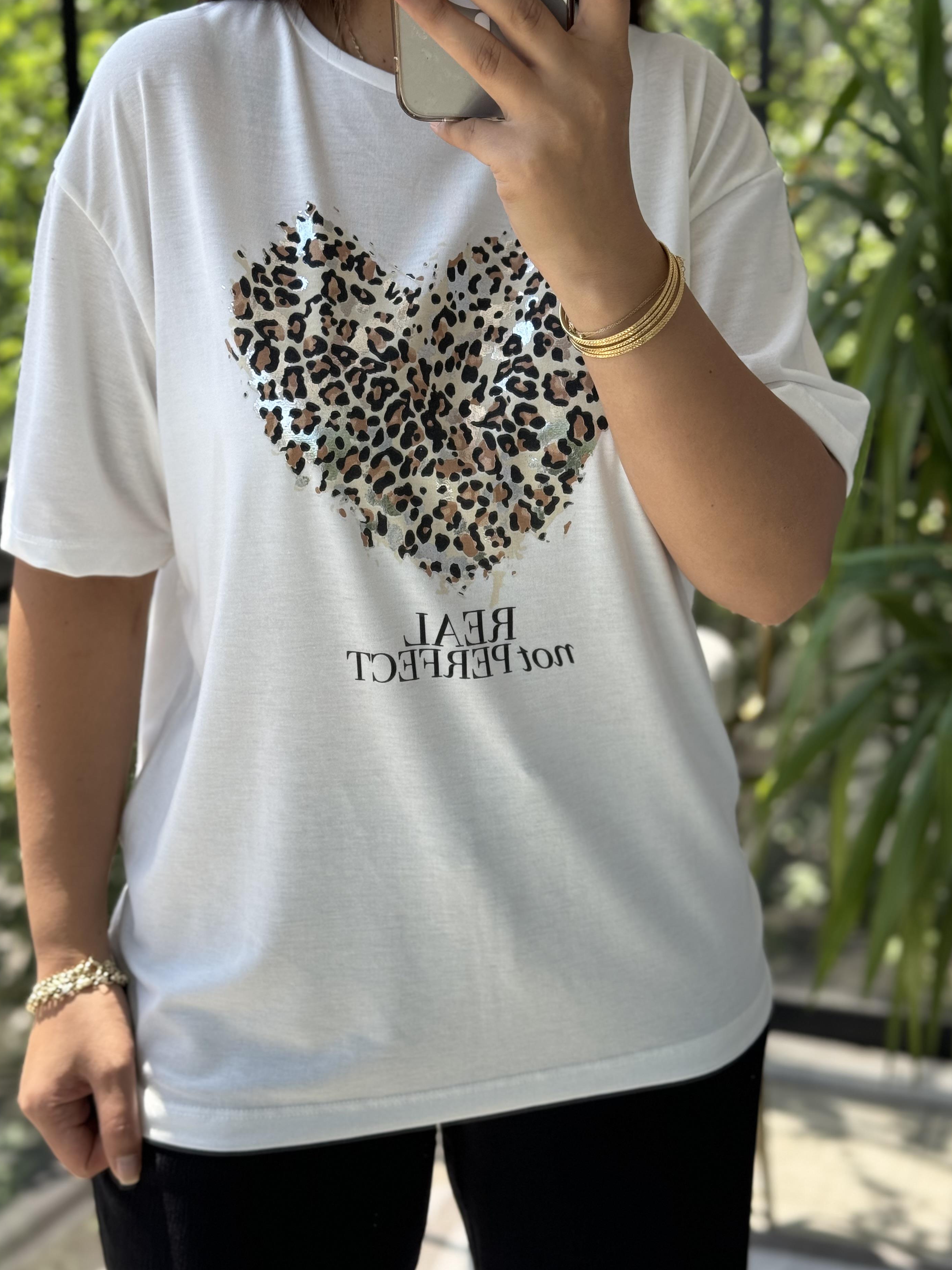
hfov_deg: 28.0
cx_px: 473
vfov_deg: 36.8
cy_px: 593
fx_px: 1907
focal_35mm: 52
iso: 64
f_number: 1.78
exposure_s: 1/318
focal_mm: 6.76
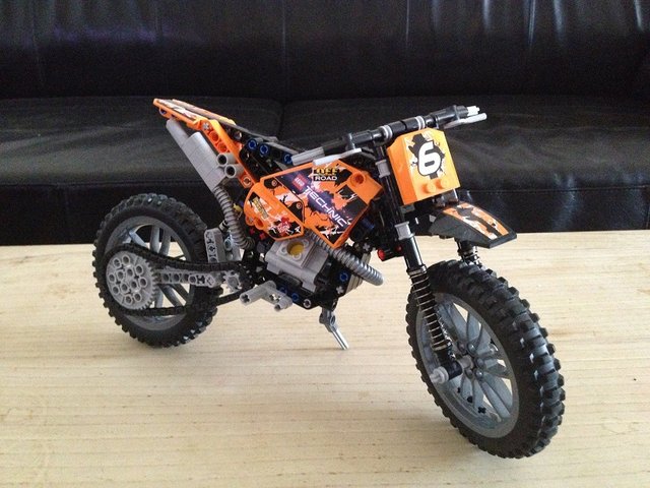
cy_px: 244
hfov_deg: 52.6
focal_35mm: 35
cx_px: 325
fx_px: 657
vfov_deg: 40.7
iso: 800
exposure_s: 1/15
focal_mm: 4.28
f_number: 2.4
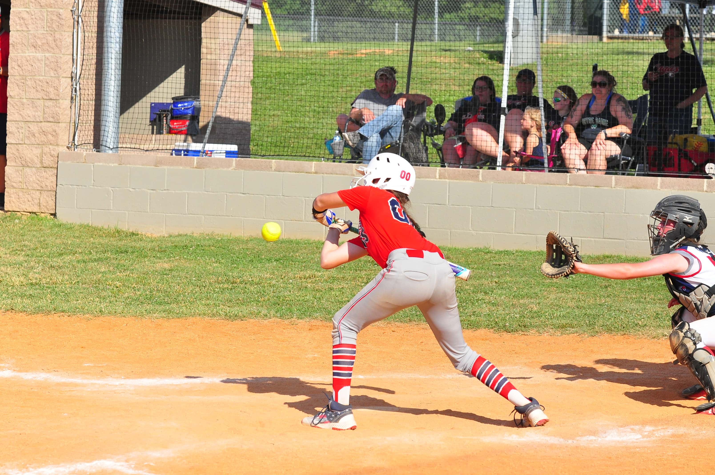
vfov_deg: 9.1
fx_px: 2976
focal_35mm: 150
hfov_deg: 13.7
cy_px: 238
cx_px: 358
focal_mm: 100
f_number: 7.1
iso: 800
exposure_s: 1/4000
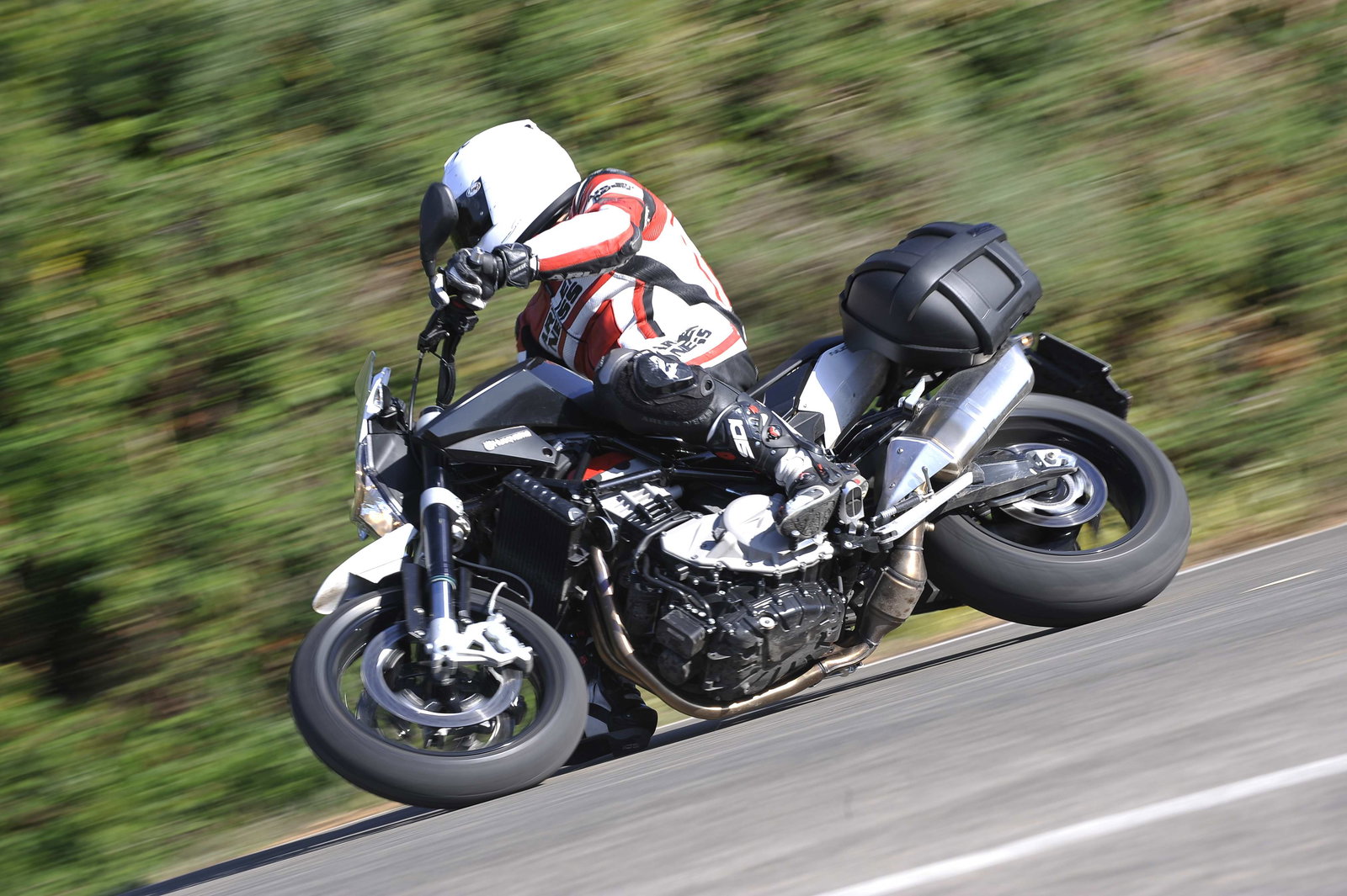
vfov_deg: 8.1
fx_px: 6357
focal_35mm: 170
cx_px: 674
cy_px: 448
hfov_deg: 12.1
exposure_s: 1/125
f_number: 9
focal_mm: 170
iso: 100
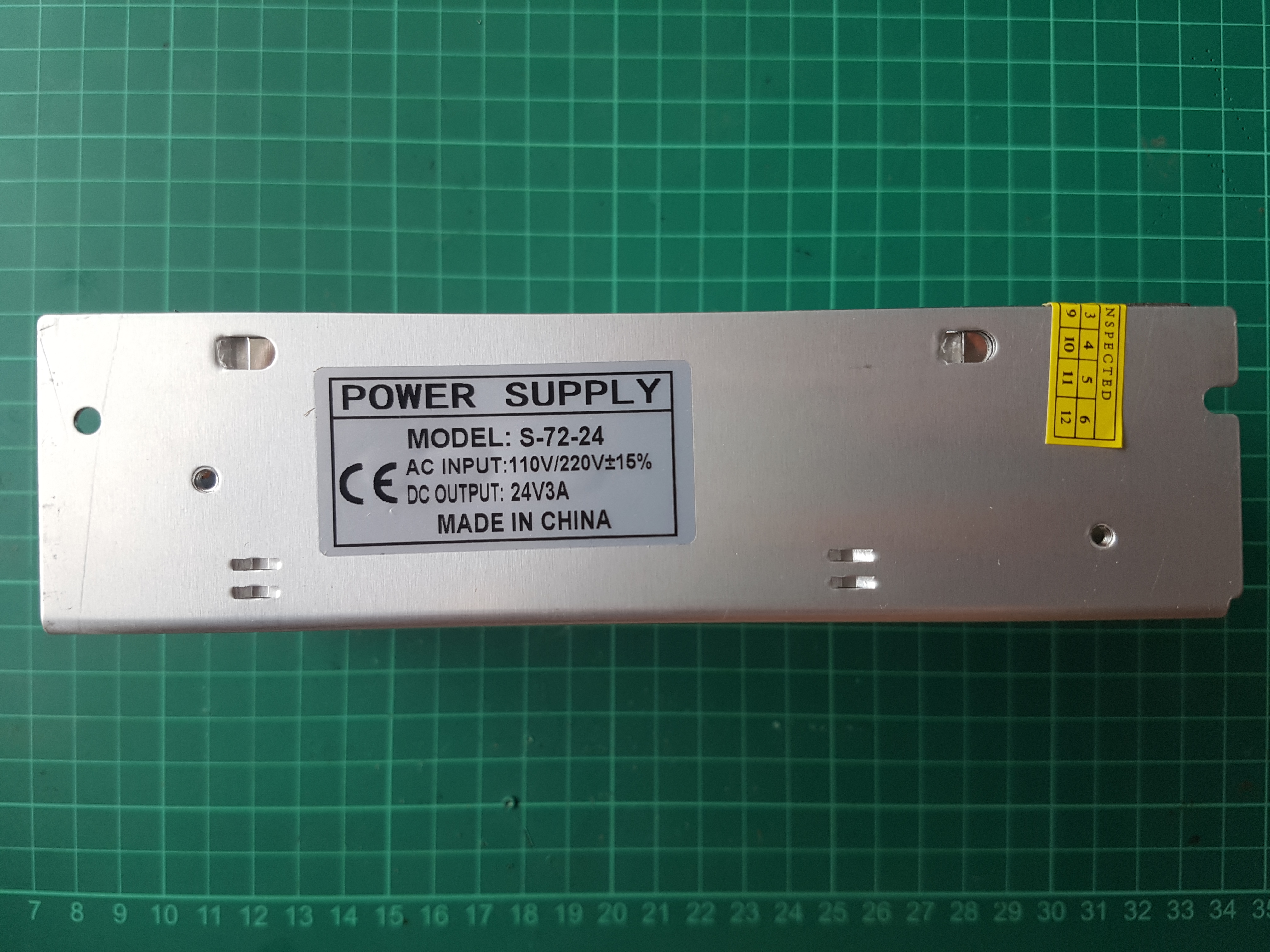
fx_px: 954
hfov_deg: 67.3
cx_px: 635
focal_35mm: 26
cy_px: 476
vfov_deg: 53.1
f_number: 1.7
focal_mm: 4.2
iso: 80
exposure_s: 1/50
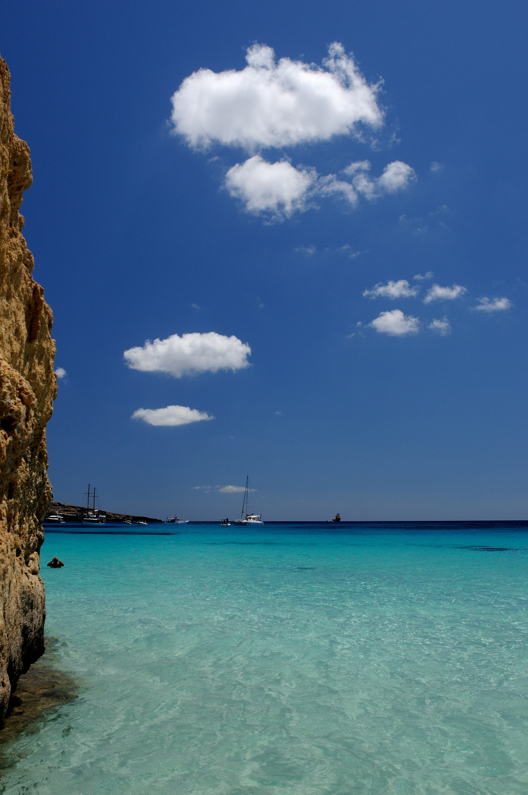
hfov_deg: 36.8
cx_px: 264
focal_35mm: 36
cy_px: 398
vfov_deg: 53.2
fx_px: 794
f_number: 8
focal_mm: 24
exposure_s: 1/500
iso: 200
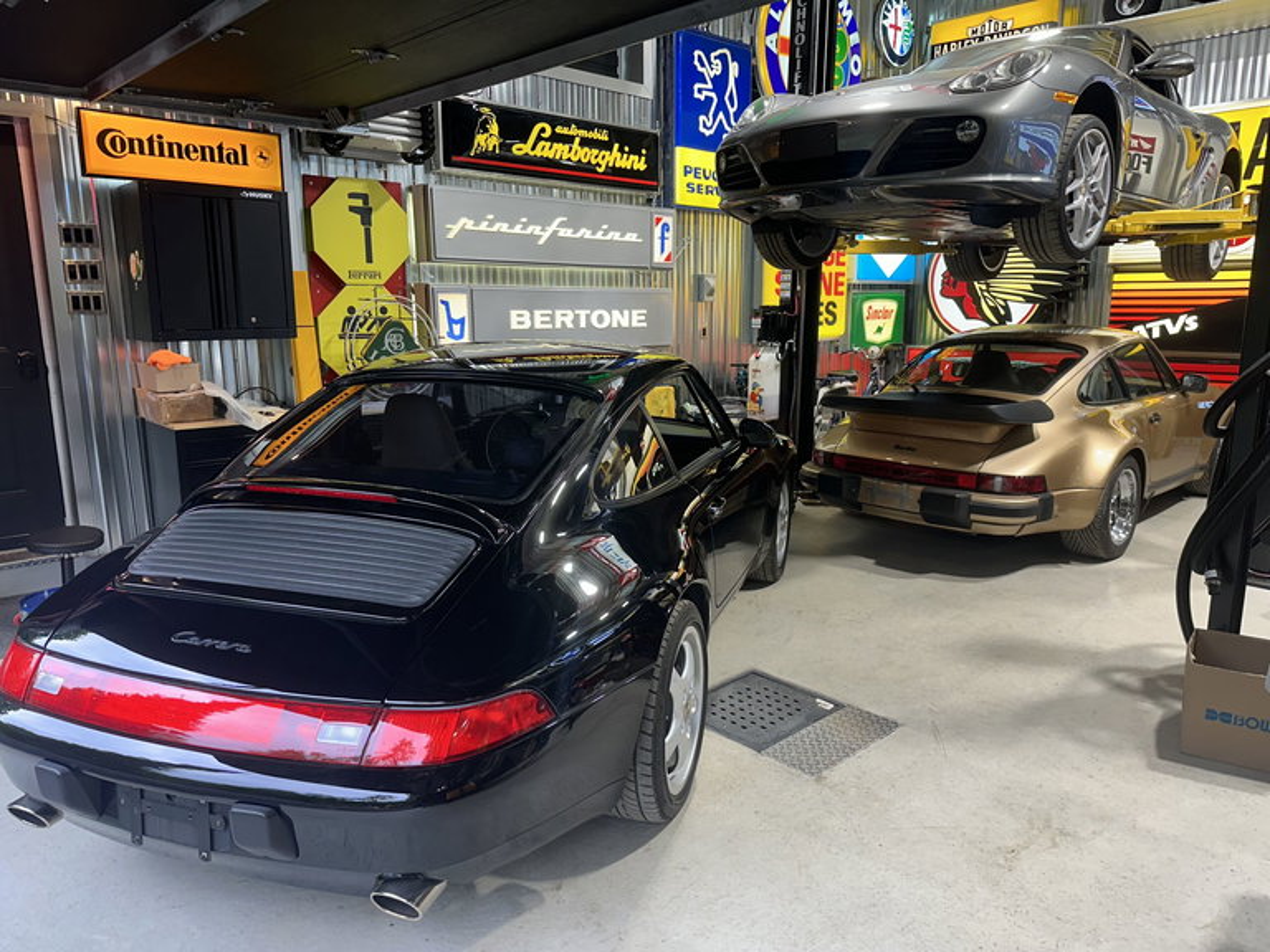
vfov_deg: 56.8
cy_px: 476
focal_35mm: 24
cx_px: 635
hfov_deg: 71.6
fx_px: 881
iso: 125
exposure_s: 1/120
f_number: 1.78
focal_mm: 6.86
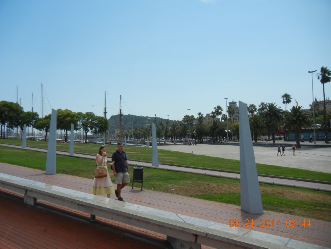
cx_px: 166
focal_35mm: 30
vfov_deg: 46.8
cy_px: 124
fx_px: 287
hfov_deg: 60.0
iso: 160
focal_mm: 5.4
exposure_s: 1/630
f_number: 7
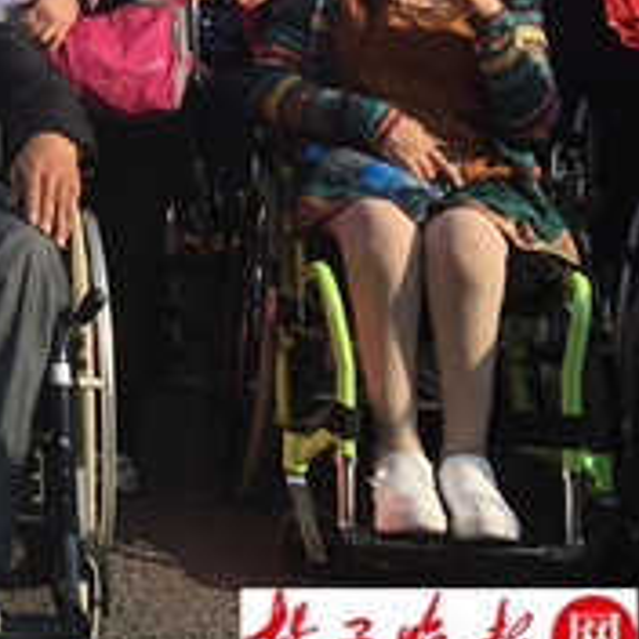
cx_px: -356
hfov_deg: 18.7
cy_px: 16
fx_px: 1671
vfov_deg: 21.0
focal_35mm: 80
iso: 32
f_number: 2.2
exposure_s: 1/2475
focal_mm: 4.15
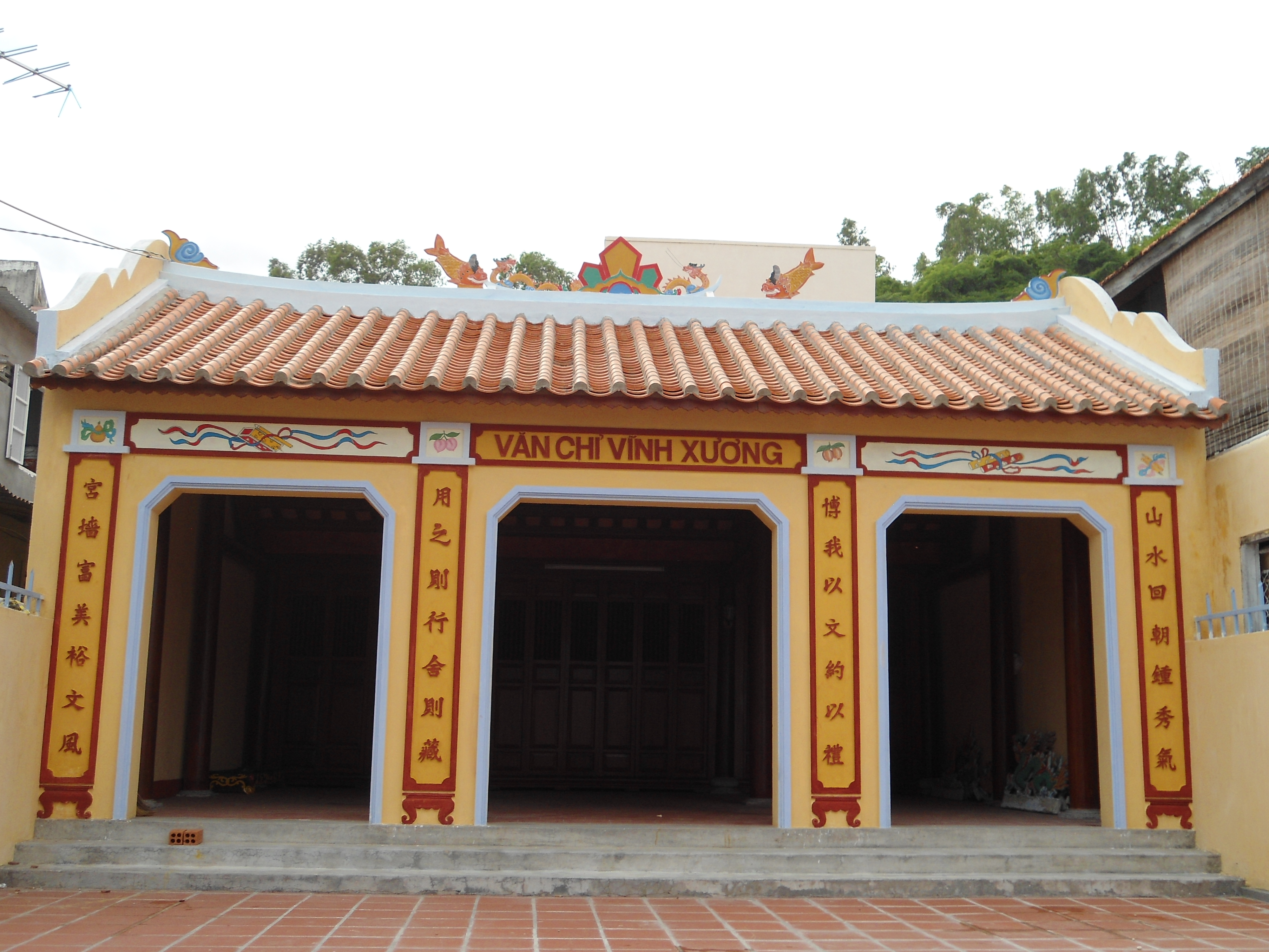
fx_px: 1356
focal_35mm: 37
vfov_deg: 38.7
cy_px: 476
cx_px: 634
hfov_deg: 50.1
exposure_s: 1/640
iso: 80
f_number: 3.2
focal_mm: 6.7
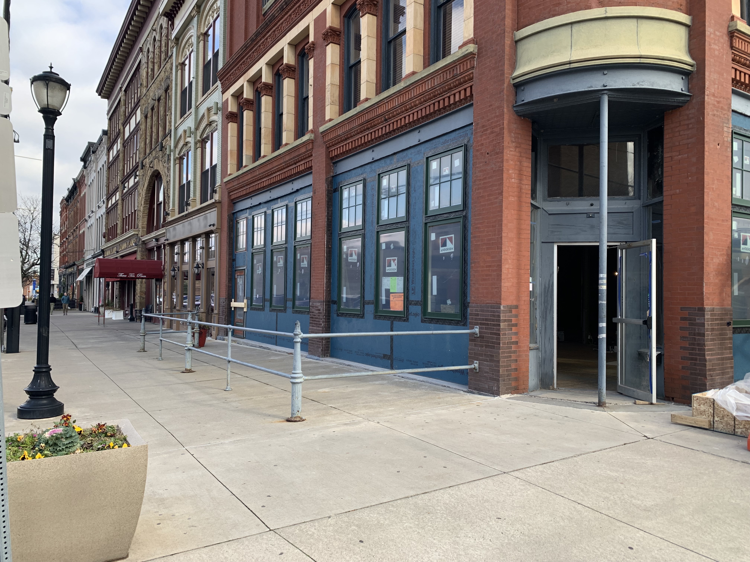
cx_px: 375
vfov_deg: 53.1
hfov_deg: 67.3
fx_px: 563
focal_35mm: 26
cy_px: 281
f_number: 1.8
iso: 25
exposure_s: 1/326
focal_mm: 4.25
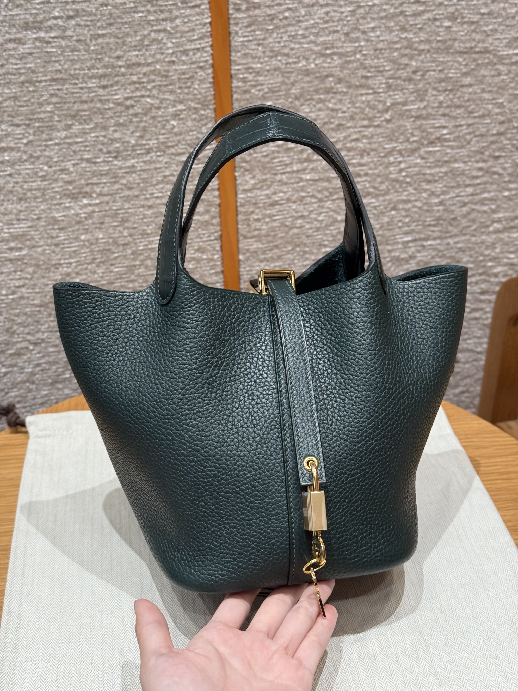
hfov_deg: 30.3
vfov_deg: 39.7
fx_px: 958
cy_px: 346
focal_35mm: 48
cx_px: 259
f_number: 1.78
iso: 100
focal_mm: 6.76
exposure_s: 1/63
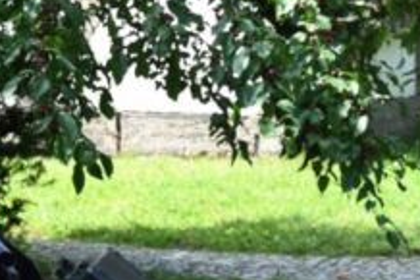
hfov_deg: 9.9
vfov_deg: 6.6
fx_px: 2413
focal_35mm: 207
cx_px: 256
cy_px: 362
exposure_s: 1/320
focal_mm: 44
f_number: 9
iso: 1000
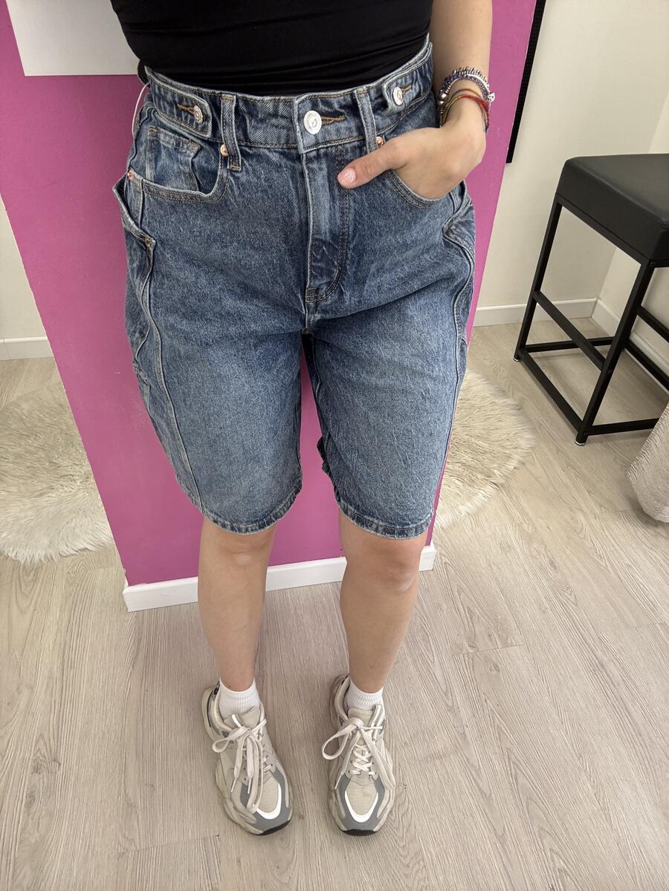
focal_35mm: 23
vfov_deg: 73.9
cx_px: 334
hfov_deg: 58.9
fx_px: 593
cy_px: 446
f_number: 1.9
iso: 64
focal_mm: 2.69
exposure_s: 1/50
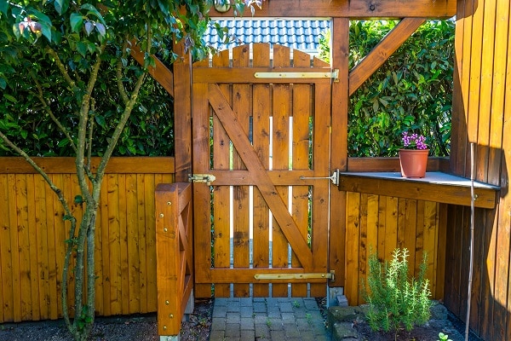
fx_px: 497
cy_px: 170
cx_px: 256
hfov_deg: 54.4
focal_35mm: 35
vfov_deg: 37.9
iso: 200
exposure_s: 1/40
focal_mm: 35
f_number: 5
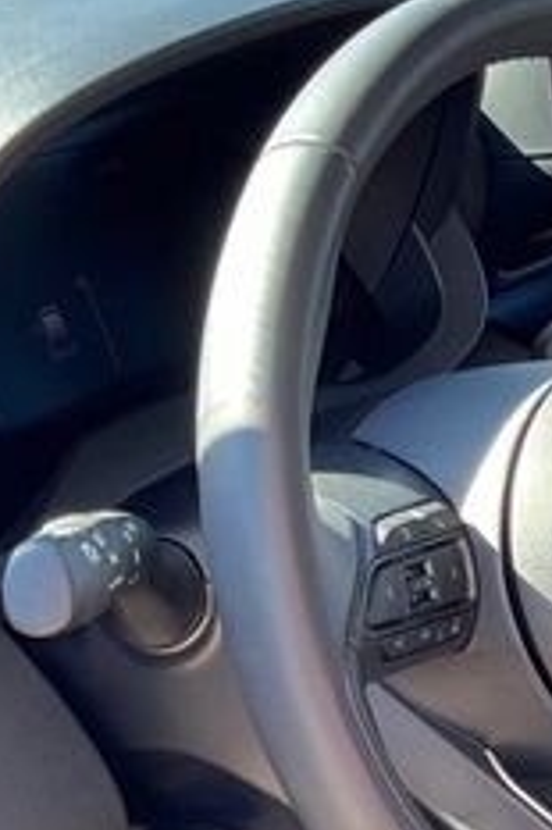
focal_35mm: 119
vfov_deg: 16.9
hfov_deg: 11.0
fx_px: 2741
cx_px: 869
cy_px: 784
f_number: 1.6
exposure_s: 1/122
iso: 40
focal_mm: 5.1
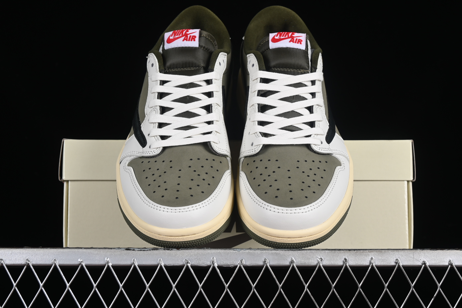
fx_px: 962
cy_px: 154
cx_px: 231
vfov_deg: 18.2
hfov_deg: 27.0
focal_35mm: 75
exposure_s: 1/80
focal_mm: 50
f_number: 8
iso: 160
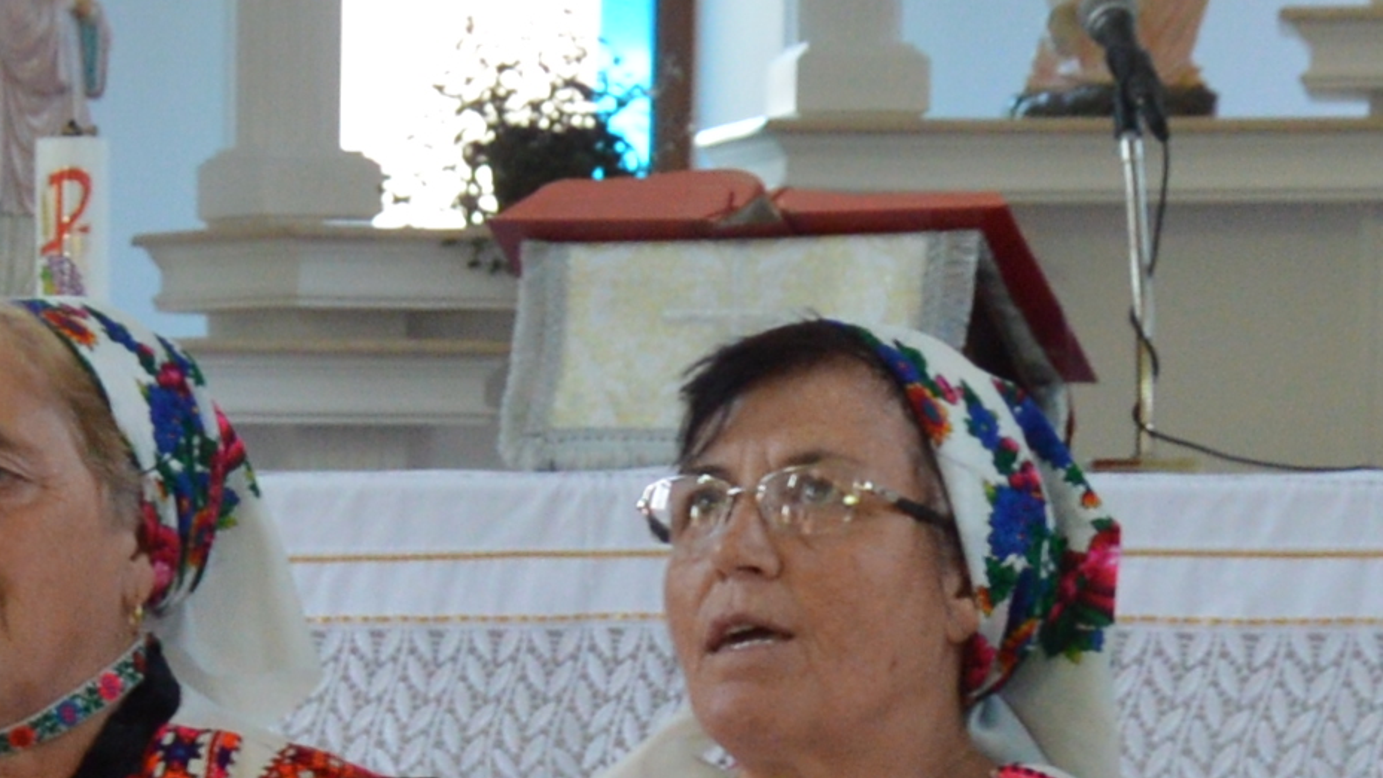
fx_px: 6712
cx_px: -302
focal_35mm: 183
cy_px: 1525
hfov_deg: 11.5
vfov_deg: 6.5
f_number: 4
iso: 400
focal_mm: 18
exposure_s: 1/60
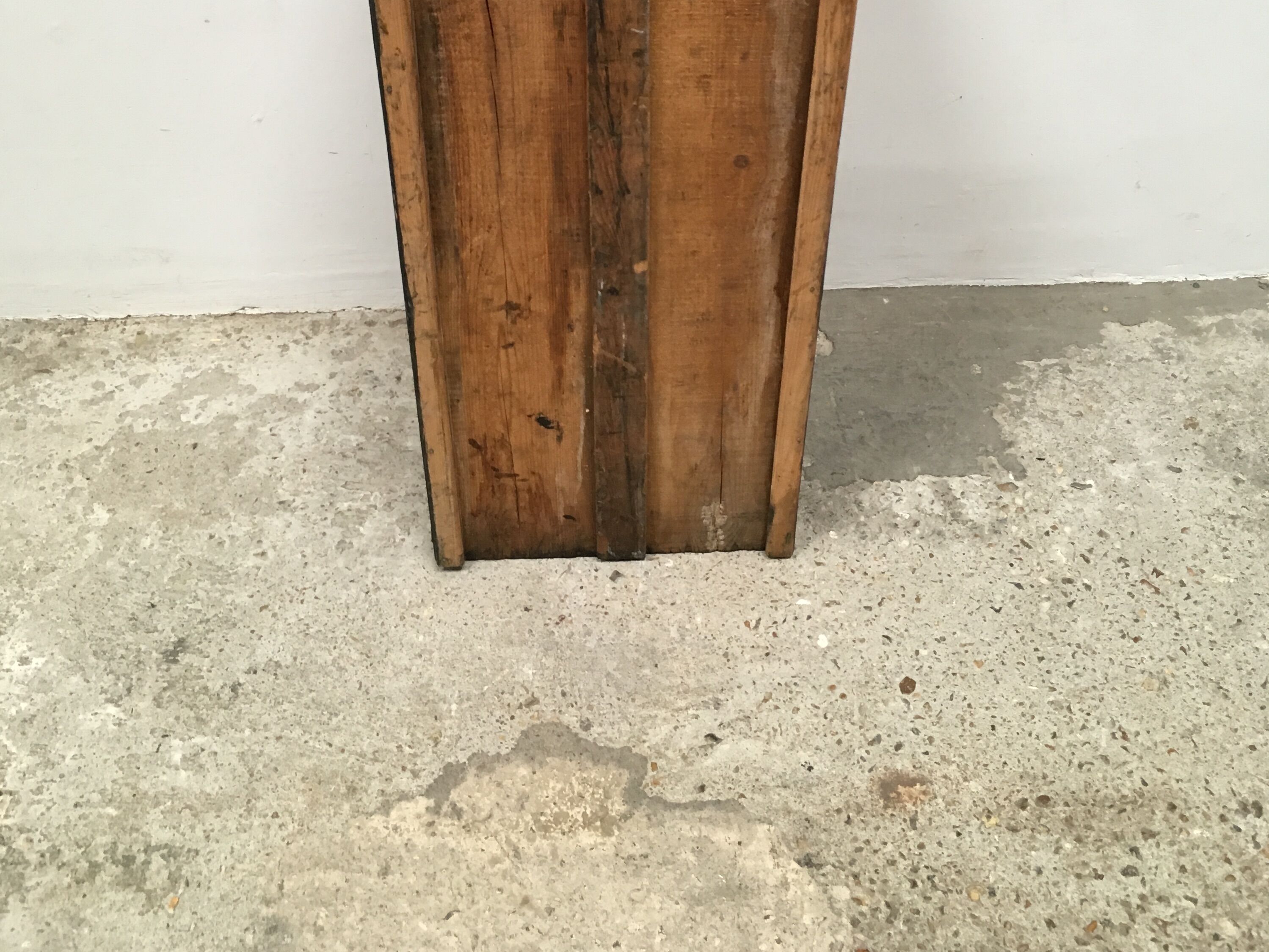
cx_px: 633
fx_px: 1430
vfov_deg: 35.1
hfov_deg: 47.9
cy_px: 134
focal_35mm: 39
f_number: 2.2
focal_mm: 4.15
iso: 125
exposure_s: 1/33
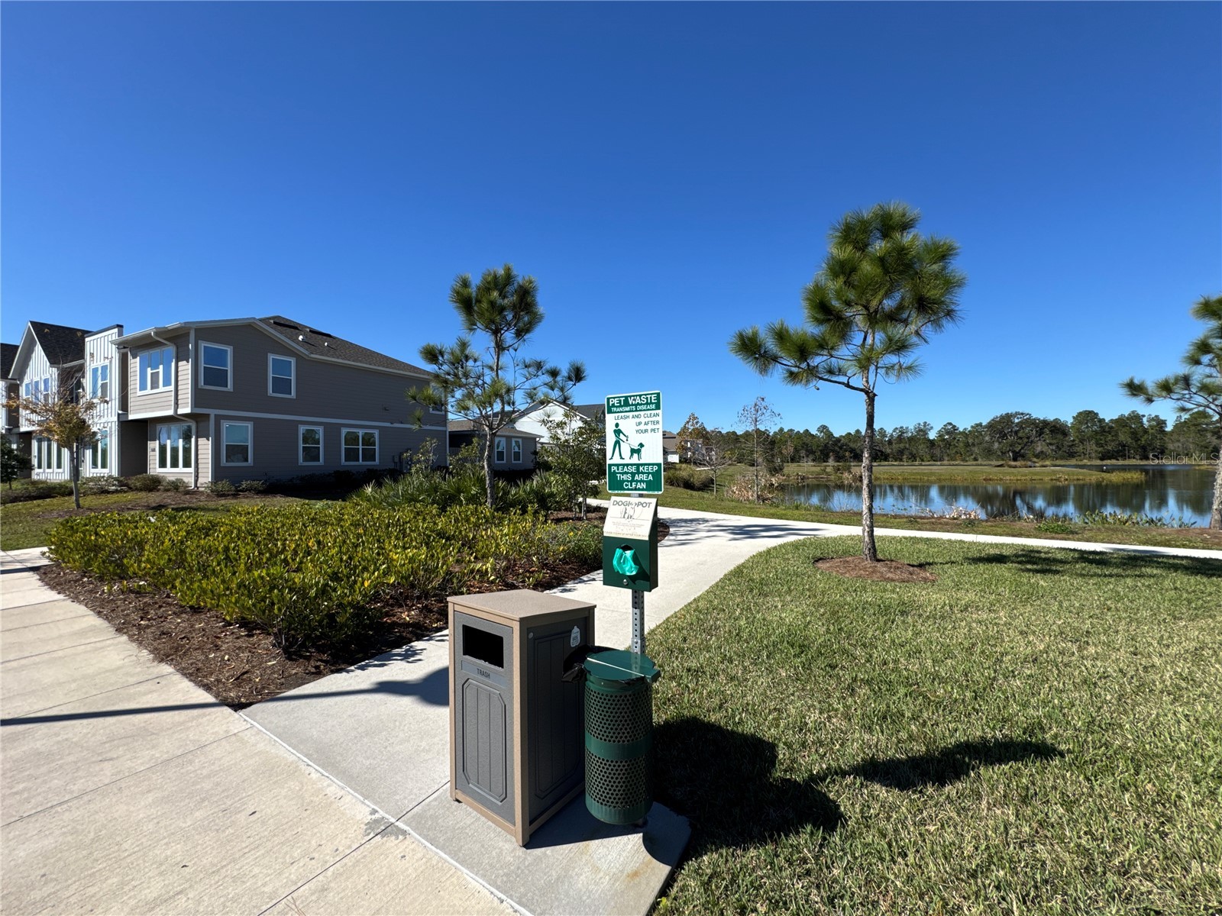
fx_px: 494
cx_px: 611
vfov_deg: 85.7
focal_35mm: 14
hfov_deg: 102.1
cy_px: 458
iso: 50
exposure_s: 1/2083
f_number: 2.2
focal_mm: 2.22
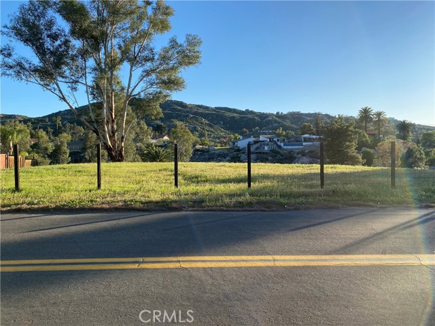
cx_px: 218
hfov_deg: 67.3
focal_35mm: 26
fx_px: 327
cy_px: 163
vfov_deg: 53.1
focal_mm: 4.25
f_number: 1.8
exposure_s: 1/1362
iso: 32
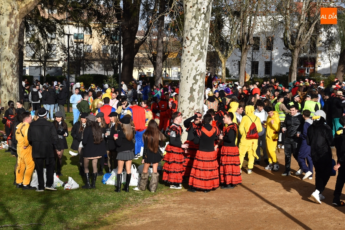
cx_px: 172
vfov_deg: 19.0
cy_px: 115
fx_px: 691
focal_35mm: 72
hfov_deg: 28.0
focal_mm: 48
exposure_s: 1/400
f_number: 10
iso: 200
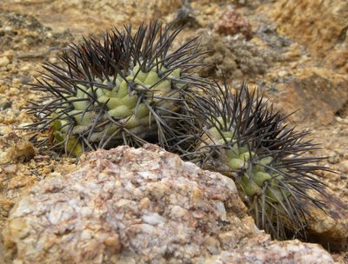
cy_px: 132
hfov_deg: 33.1
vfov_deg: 25.4
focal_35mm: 58
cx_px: 174
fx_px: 586
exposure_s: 1/150
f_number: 7.1
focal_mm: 10.3
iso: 64
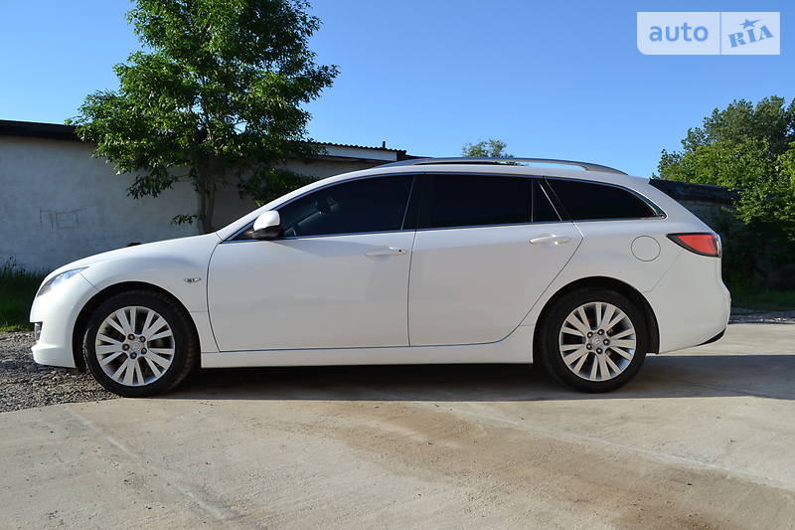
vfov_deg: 47.9
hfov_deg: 67.4
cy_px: 265
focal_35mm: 27
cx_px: 398
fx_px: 596
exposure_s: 1/200
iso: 100
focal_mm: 18
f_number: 7.1
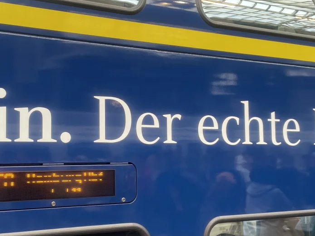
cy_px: 126
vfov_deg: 27.0
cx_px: 130
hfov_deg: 35.4
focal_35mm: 54
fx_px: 491
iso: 64
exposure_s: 1/153
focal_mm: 4.2
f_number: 1.6
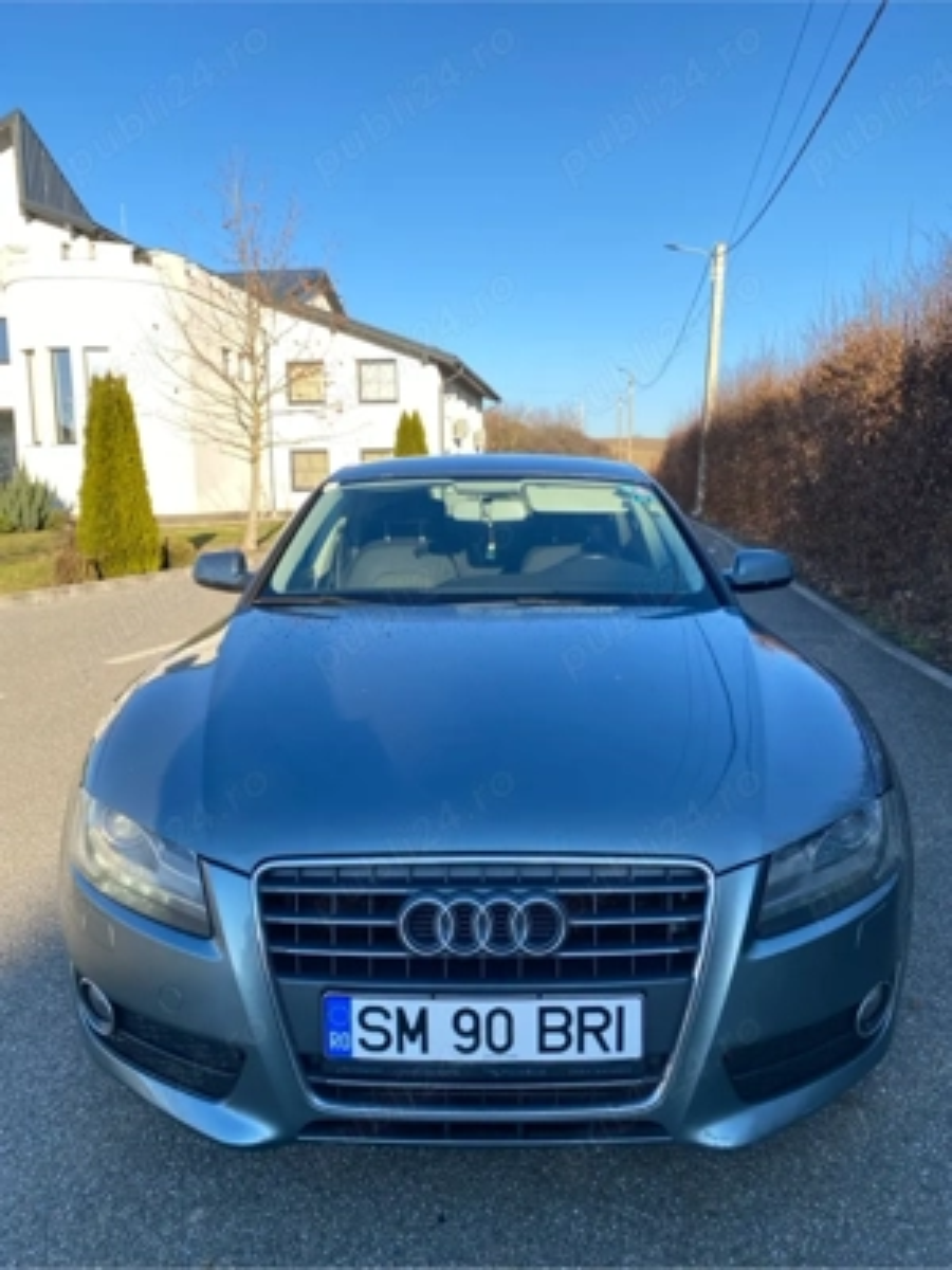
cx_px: 476
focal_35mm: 26
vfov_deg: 67.3
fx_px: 953
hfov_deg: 53.1
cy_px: 635
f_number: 1.8
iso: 32
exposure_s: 1/345
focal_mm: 4.25
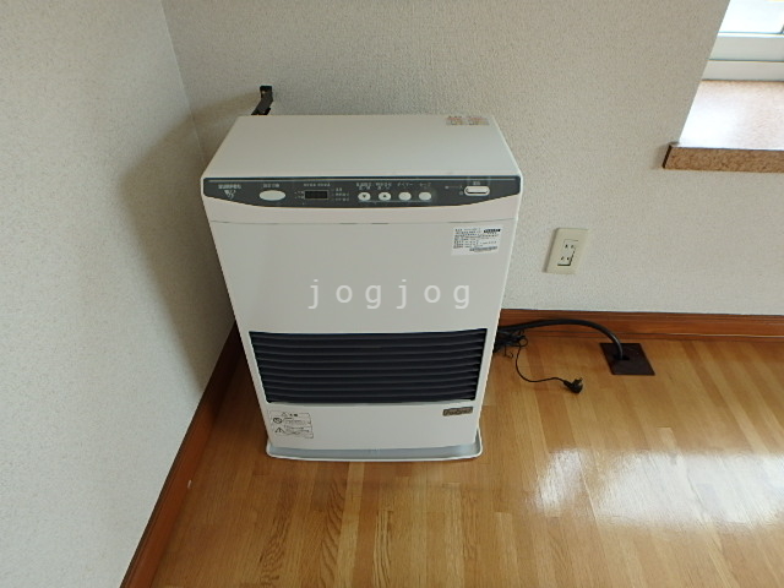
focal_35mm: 21
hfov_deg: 79.0
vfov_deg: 63.4
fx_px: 476
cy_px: 294
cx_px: 392
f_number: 3.5
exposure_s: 1/80
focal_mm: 3.7
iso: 125
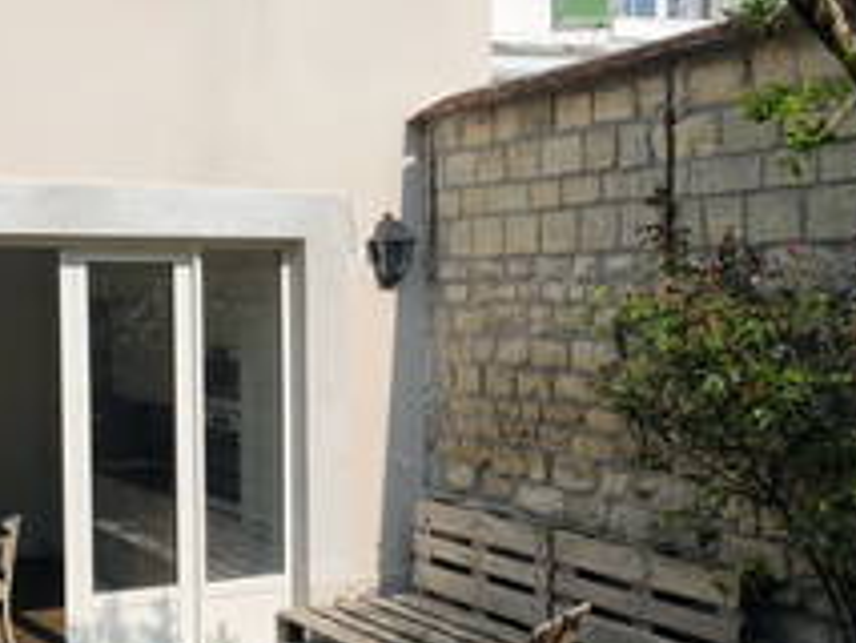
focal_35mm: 44
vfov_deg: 32.8
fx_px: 1089
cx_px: 354
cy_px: 378
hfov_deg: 42.8
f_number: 1.75
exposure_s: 1/2481
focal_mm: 4.77
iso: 112
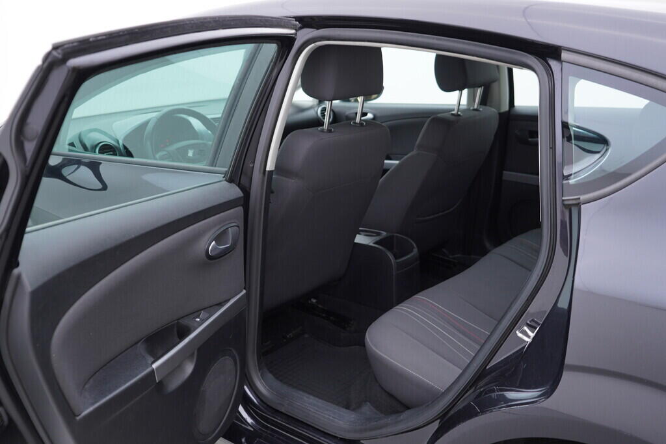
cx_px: 333
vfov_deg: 36.9
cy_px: 222
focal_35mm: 36
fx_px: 666
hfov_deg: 53.1
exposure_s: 1/40
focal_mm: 24
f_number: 3.2
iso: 125
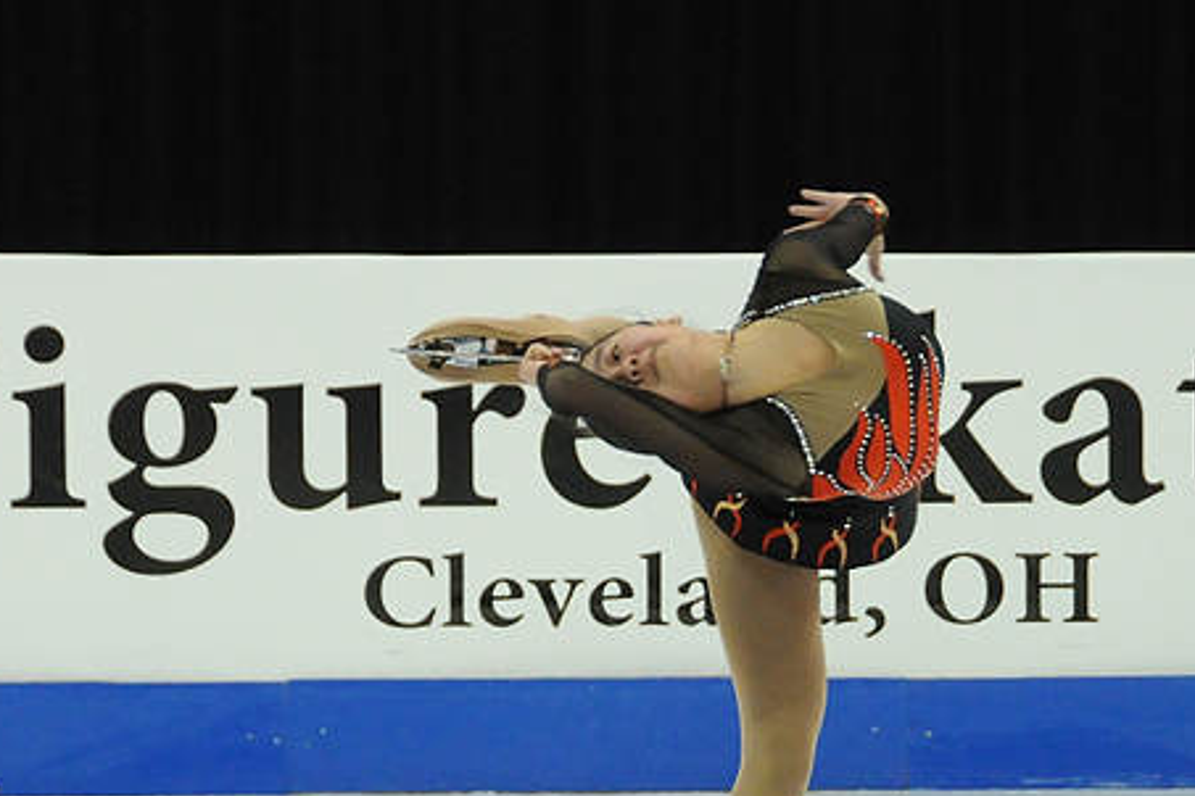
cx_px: 741
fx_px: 11879
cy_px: 629
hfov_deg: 5.8
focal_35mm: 358
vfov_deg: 3.8
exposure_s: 1/640
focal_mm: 135
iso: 3200
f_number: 5.6
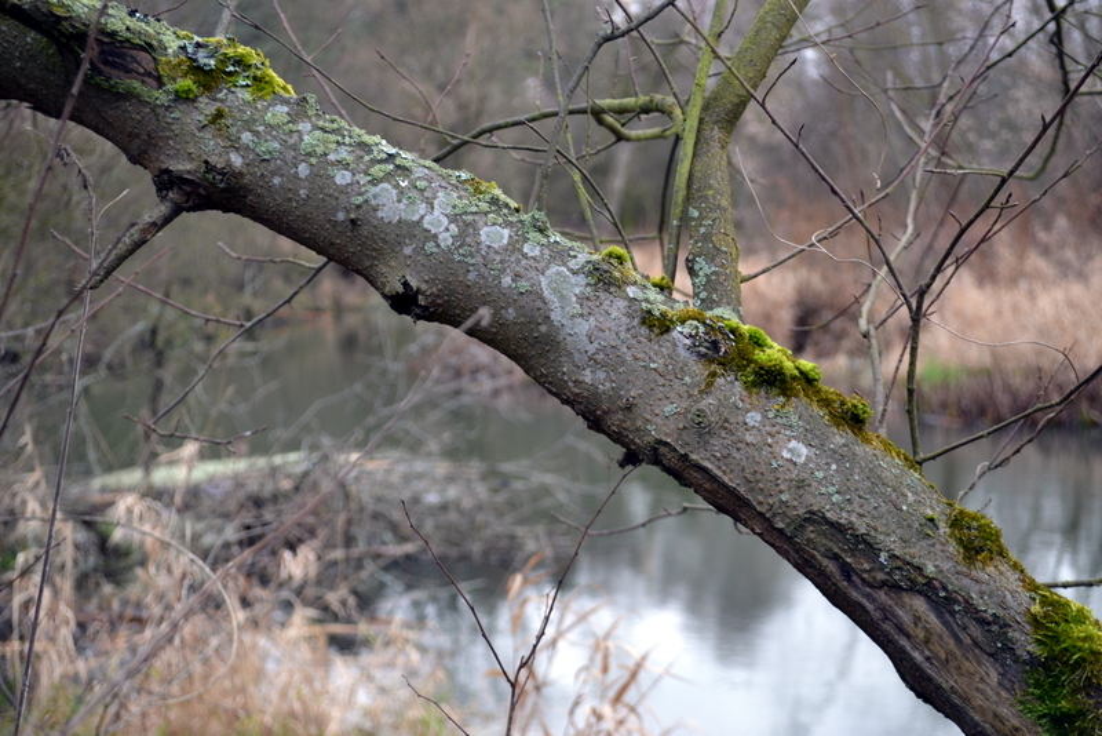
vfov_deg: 23.8
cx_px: 551
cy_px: 368
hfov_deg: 35.0
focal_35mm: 57
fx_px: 1745
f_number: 5
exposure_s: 1/60
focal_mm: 38
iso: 450
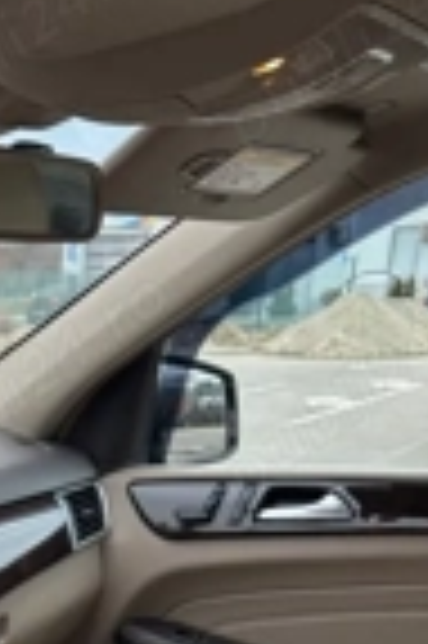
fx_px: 1251
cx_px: -239
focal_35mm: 70
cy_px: 793
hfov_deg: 17.2
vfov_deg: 25.6
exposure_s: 1/100
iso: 125
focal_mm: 6.86
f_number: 1.78
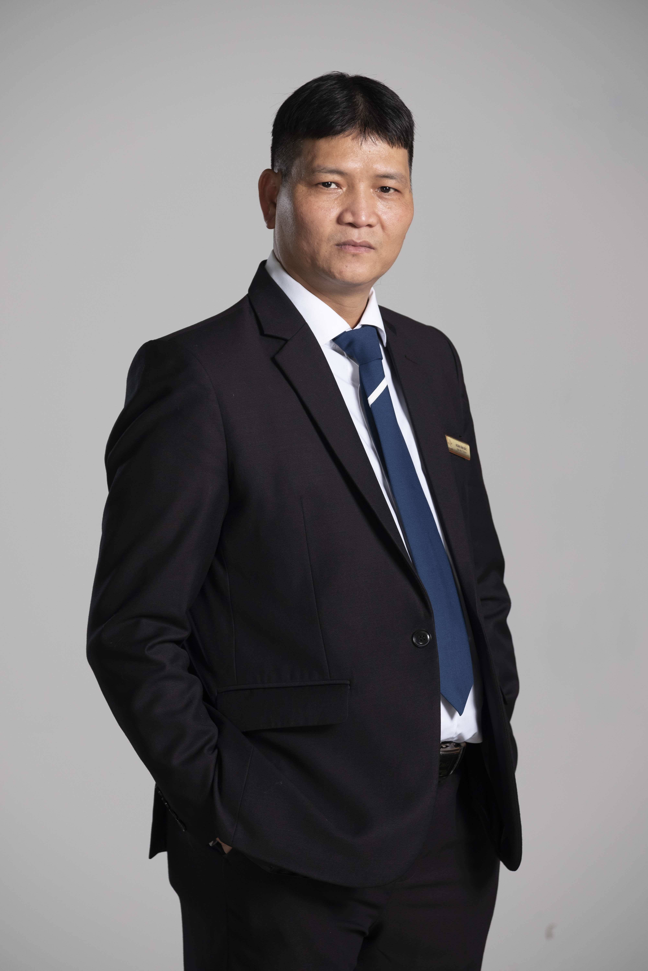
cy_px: 486
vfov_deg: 14.0
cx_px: 324
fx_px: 3969
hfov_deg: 9.3
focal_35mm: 147
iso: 200
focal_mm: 98.2
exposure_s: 1/160
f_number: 4
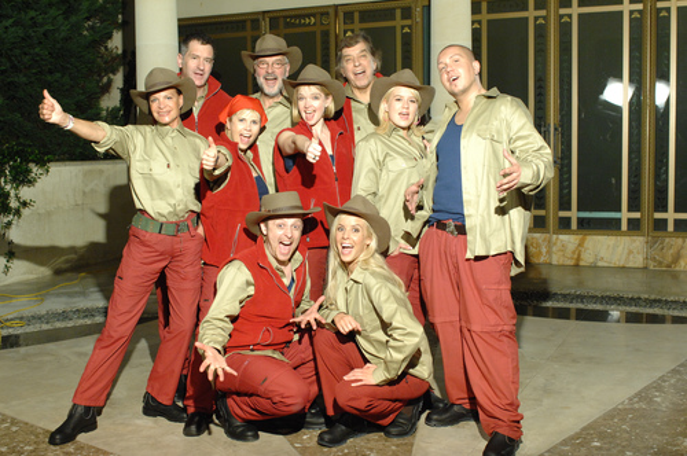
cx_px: 344
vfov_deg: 28.9
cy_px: 228
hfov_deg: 42.4
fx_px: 886
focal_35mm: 46
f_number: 5.6
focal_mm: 31
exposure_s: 1/125
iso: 800
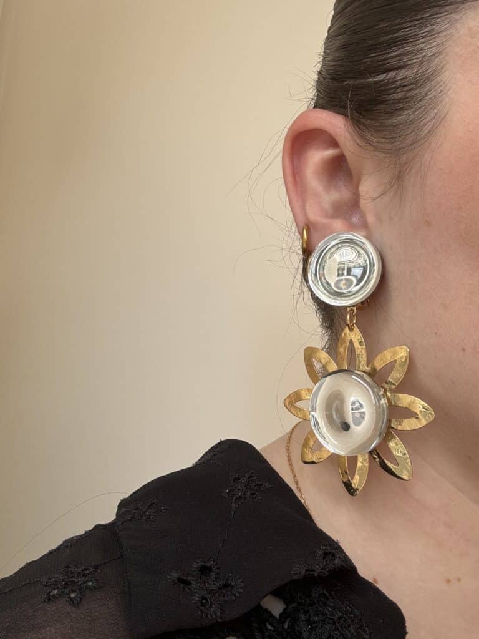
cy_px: 320
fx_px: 554
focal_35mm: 30
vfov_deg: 60.0
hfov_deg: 46.8
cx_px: 240
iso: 20
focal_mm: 2.69
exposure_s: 1/145
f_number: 1.9
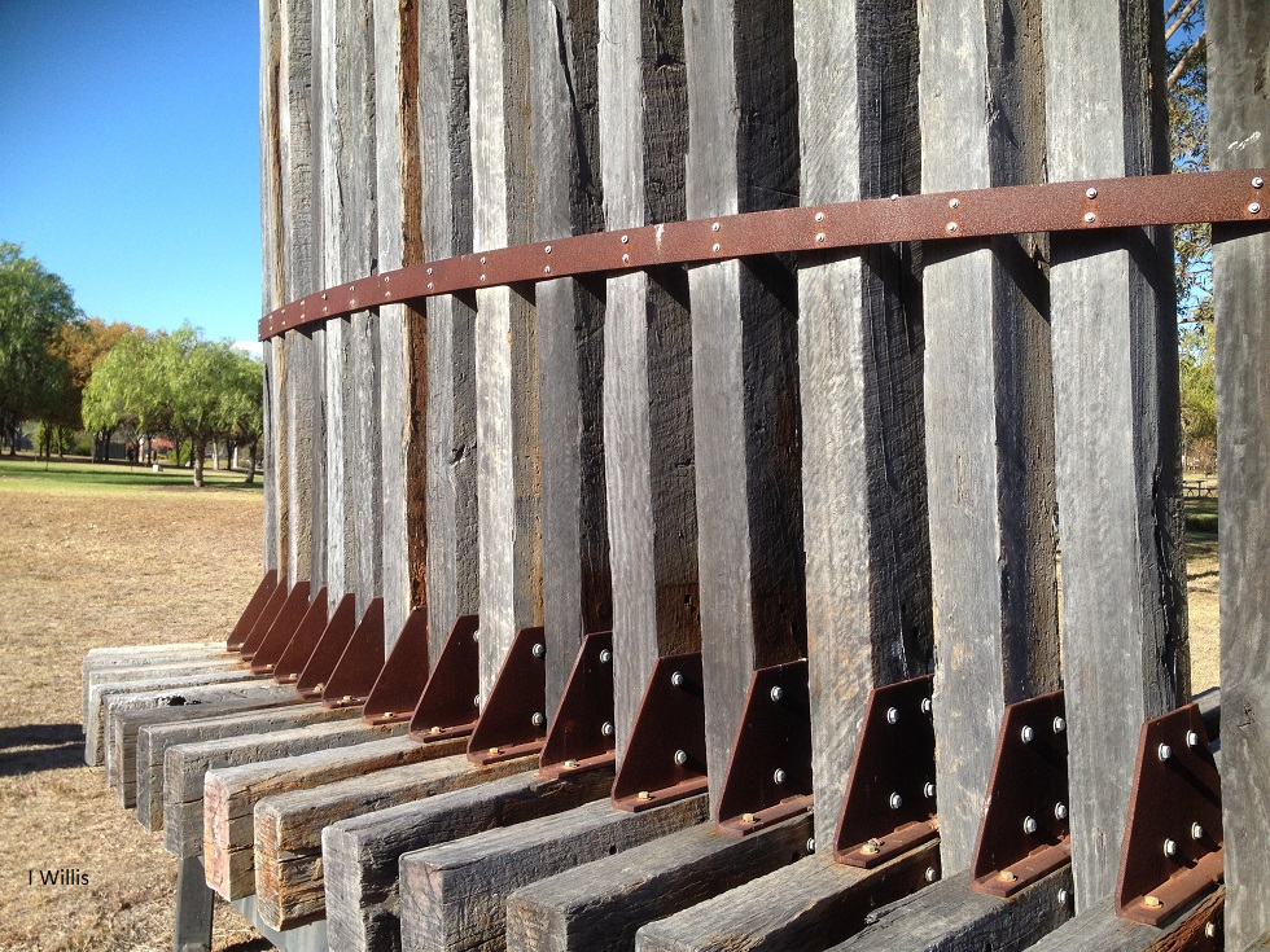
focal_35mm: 35
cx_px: 635
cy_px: 476
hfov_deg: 52.6
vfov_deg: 40.7
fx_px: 1284
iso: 50
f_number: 2.4
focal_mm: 4.28
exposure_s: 1/800
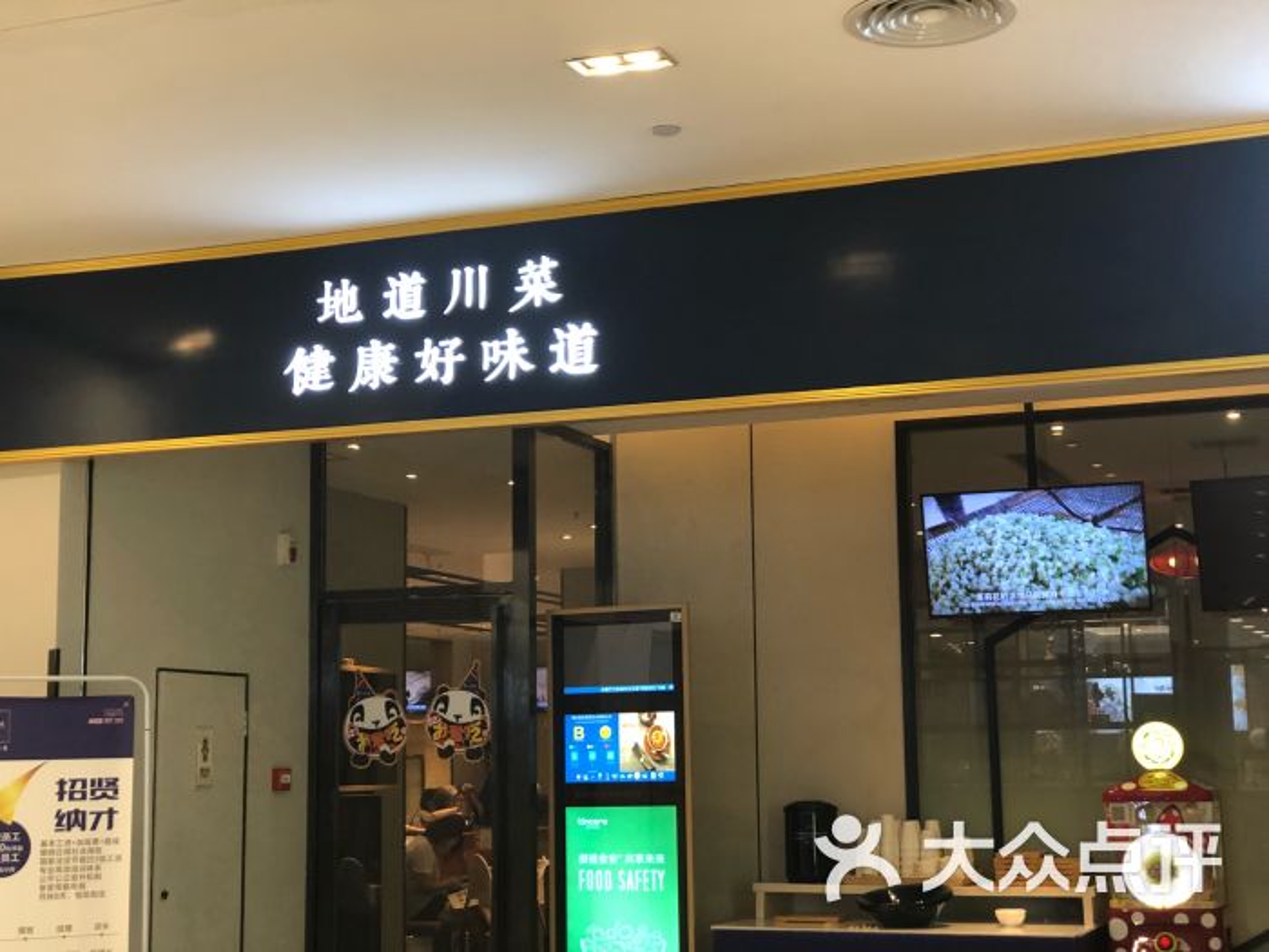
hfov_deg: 33.8
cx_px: 634
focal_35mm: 57
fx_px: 2090
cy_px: 476
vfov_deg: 25.7
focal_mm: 6.6
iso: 400
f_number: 2.8
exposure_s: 1/50
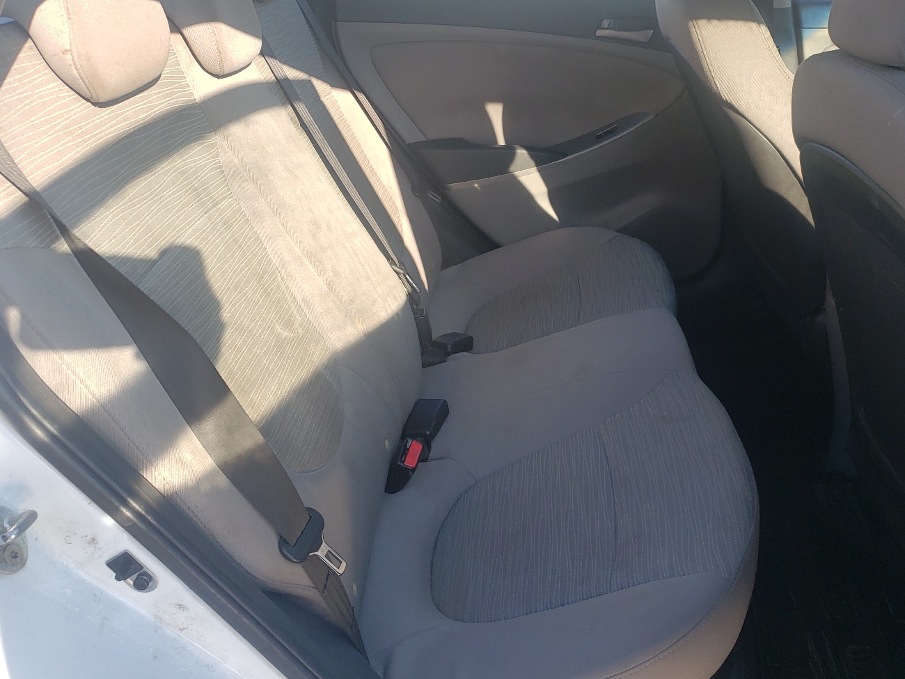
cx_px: 533
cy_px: 324
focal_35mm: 32
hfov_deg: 56.5
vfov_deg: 44.1
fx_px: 837
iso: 50
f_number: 1.5
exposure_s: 1/625
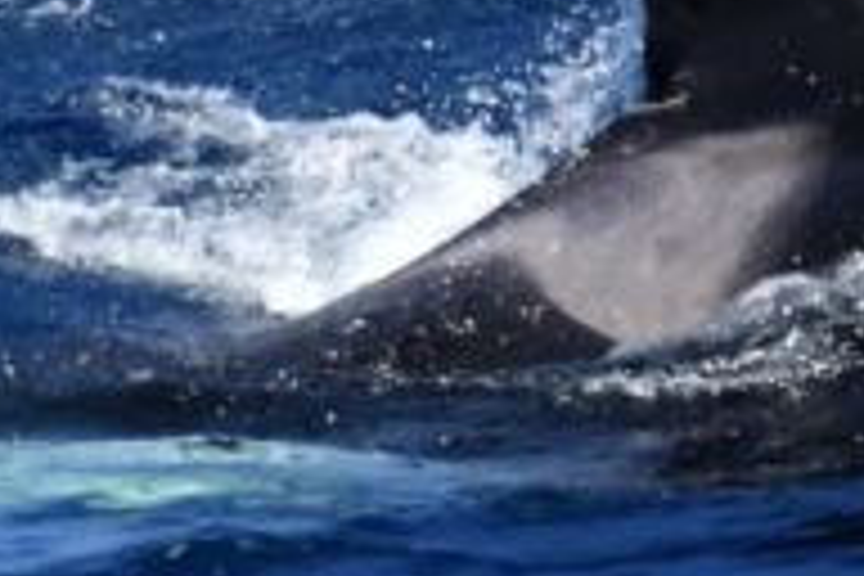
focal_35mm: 1584
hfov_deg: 1.3
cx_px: 1562
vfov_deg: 0.9
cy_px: -241
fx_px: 38013
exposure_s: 1/8000
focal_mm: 380
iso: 1400
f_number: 6
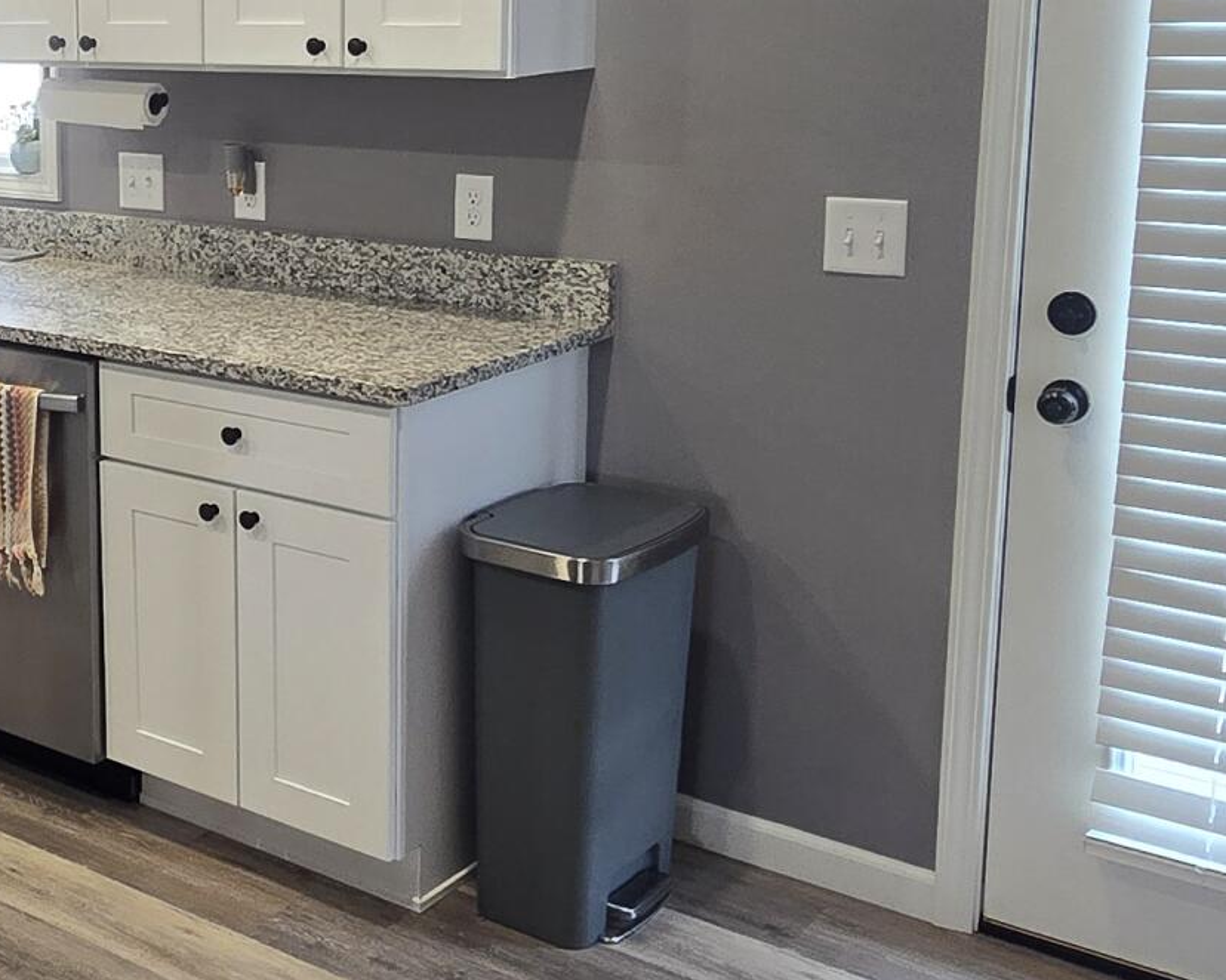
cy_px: 256
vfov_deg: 32.2
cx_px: 24
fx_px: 1669
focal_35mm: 46
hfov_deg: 36.6
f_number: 2.2
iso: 125
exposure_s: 1/60
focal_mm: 2.2
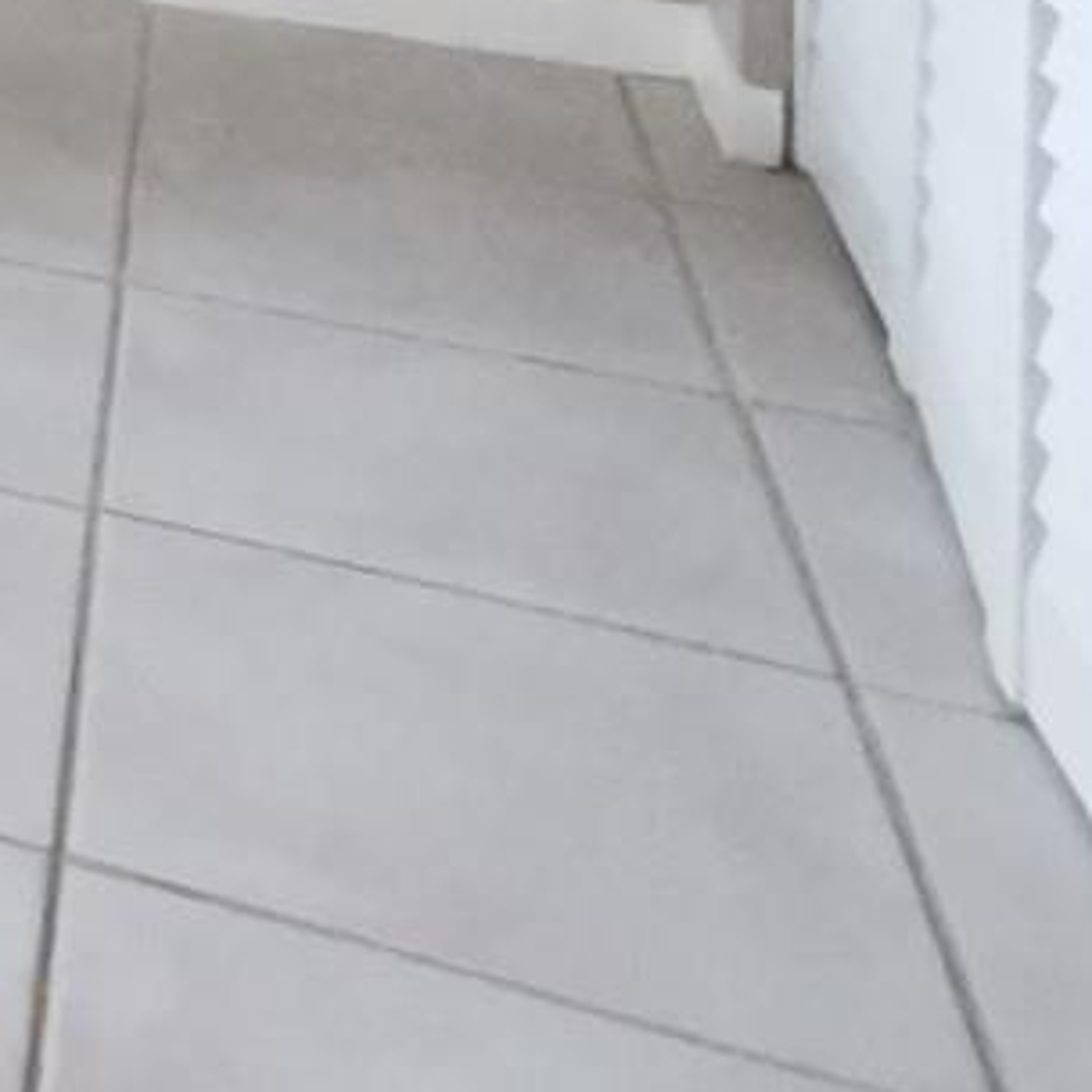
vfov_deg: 17.9
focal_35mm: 79
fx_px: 2820
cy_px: -830
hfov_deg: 16.0
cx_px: -1218
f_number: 2.2
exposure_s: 1/20
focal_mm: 2.23
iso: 500
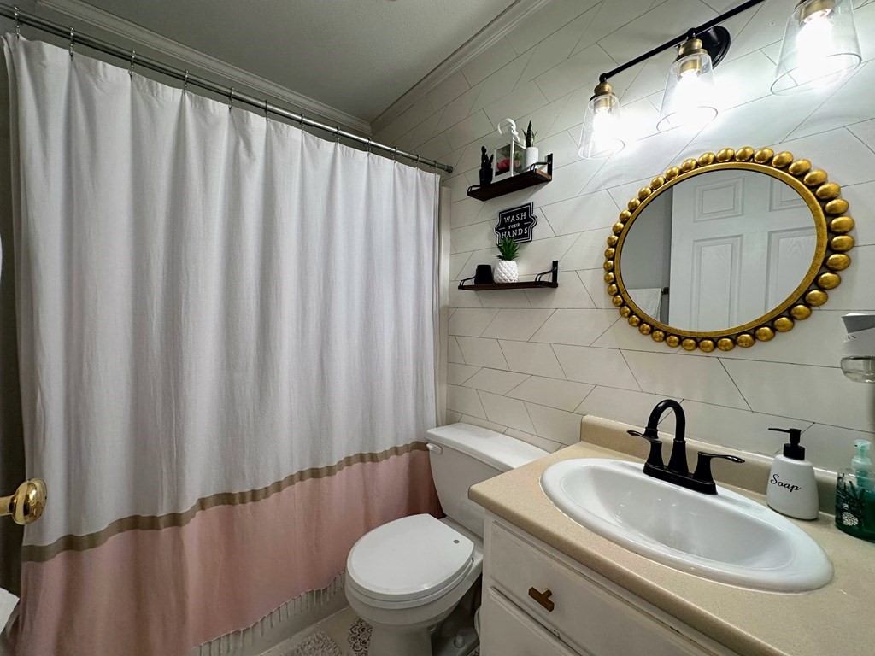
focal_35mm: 14
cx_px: 438
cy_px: 328
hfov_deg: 102.1
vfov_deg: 85.7
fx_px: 354
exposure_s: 1/120
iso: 160
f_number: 2.2
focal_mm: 2.22
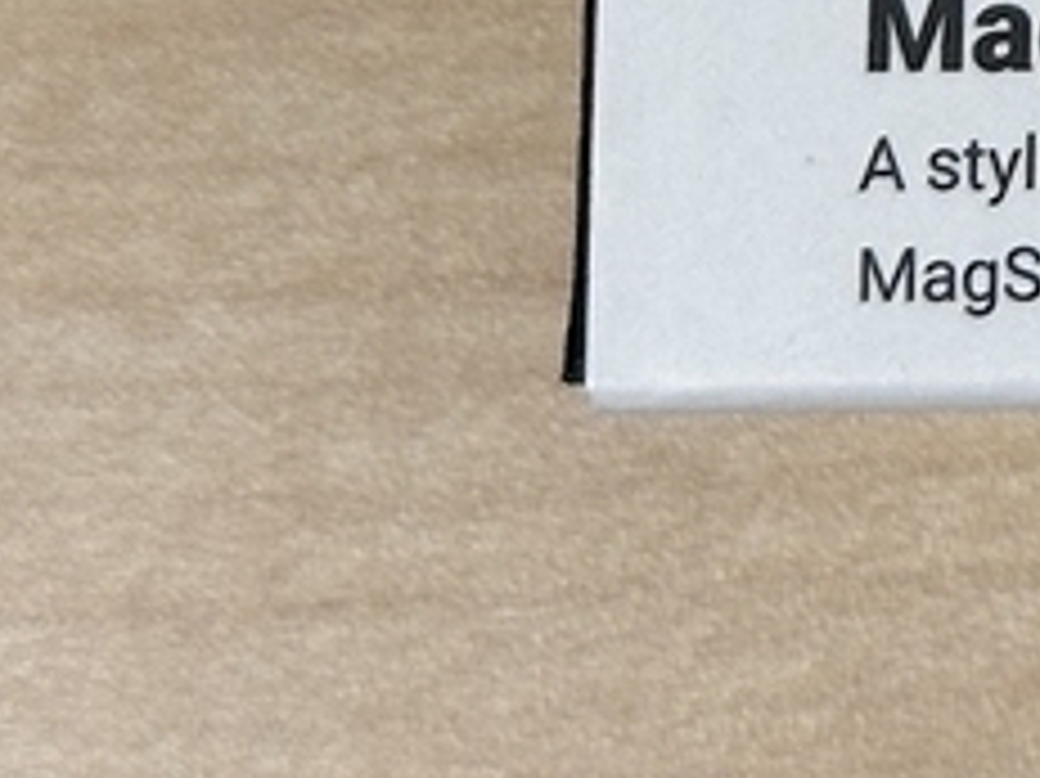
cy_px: -1075
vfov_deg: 5.7
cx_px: 2490
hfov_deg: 7.4
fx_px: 7477
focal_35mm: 249
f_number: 1.78
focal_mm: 6.86
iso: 80
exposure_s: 1/100
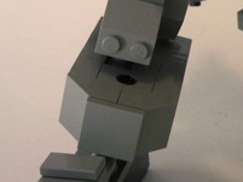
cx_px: 267
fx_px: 632
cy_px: 23
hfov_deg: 20.7
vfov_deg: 16.2
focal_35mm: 90
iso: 125
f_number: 2.7
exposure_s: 1/30
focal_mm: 5.6
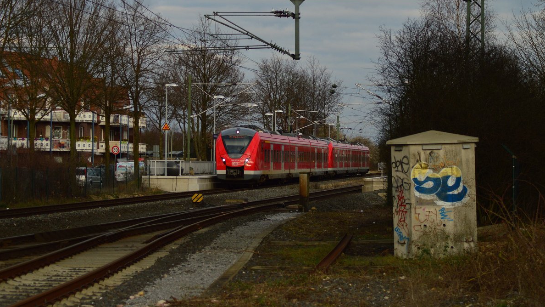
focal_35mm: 111
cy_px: 157
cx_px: 273
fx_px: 1604
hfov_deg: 19.3
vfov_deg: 10.9
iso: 400
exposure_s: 1/800
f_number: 5.6
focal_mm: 70
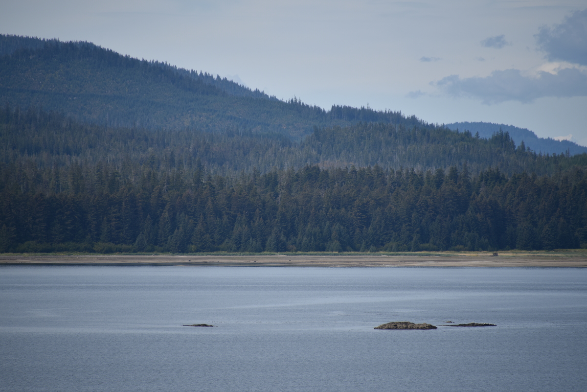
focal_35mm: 320
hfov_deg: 6.4
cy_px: 202
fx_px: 5219
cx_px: 294
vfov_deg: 4.3
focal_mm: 300
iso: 100
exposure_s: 1/640
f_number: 6.3
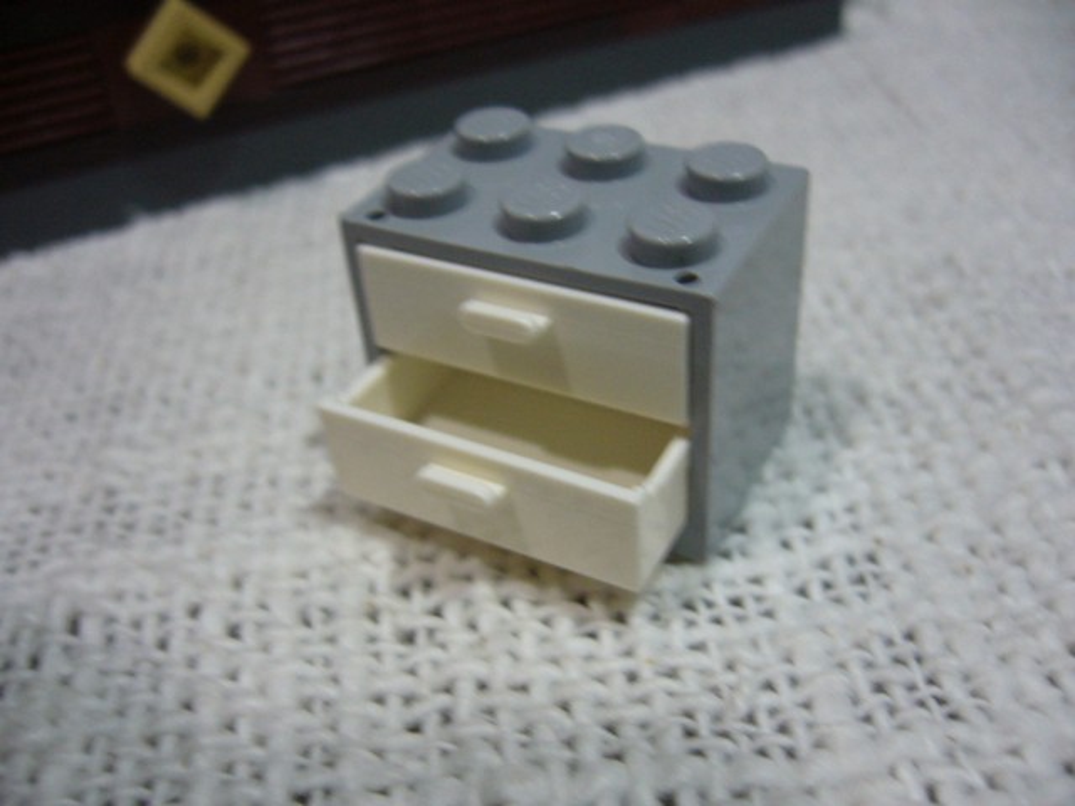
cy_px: 403
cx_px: 538
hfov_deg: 52.6
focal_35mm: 35
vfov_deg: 40.7
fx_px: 1087
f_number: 2.8
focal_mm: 5.8
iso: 200
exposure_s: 1/10
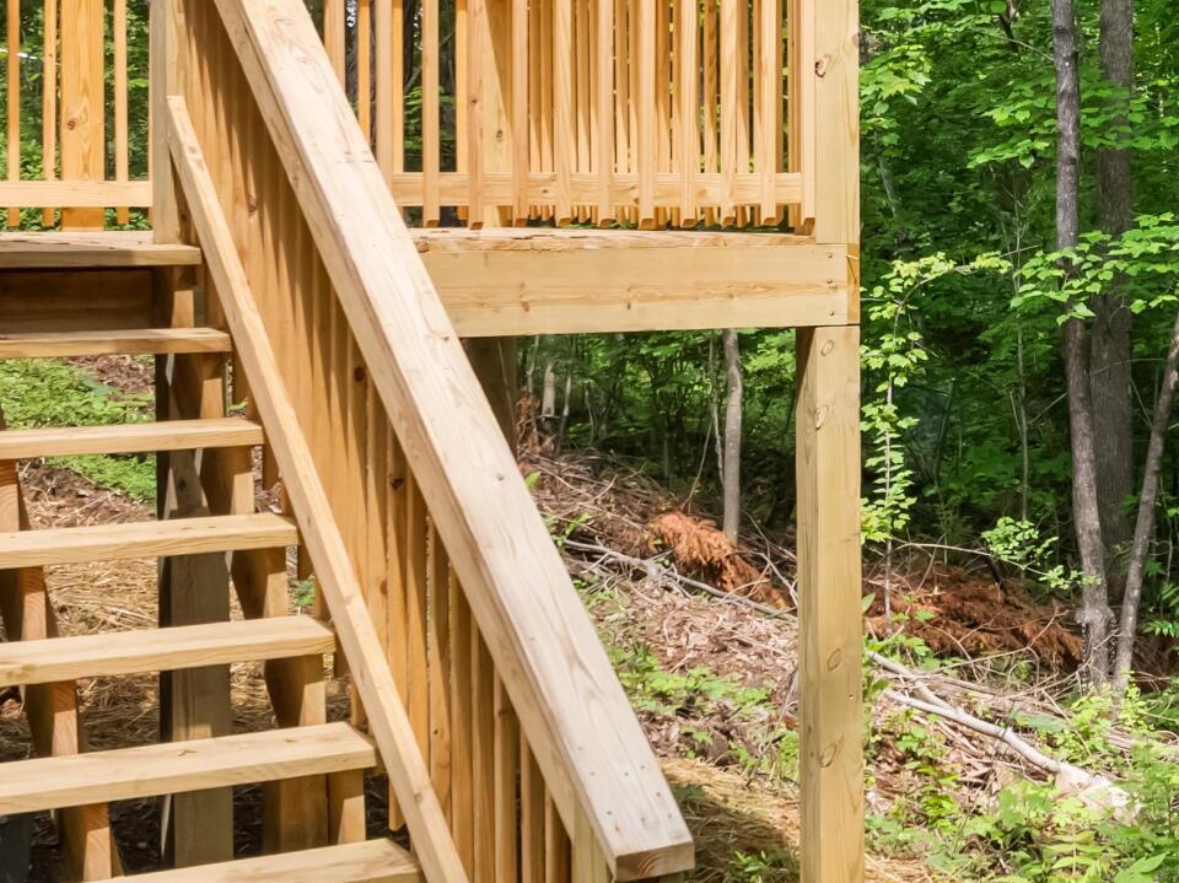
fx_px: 2553
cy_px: 225
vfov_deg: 19.5
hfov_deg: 23.8
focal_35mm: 75
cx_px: 1390
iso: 160
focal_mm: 12.29
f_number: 2.8
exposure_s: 1/320
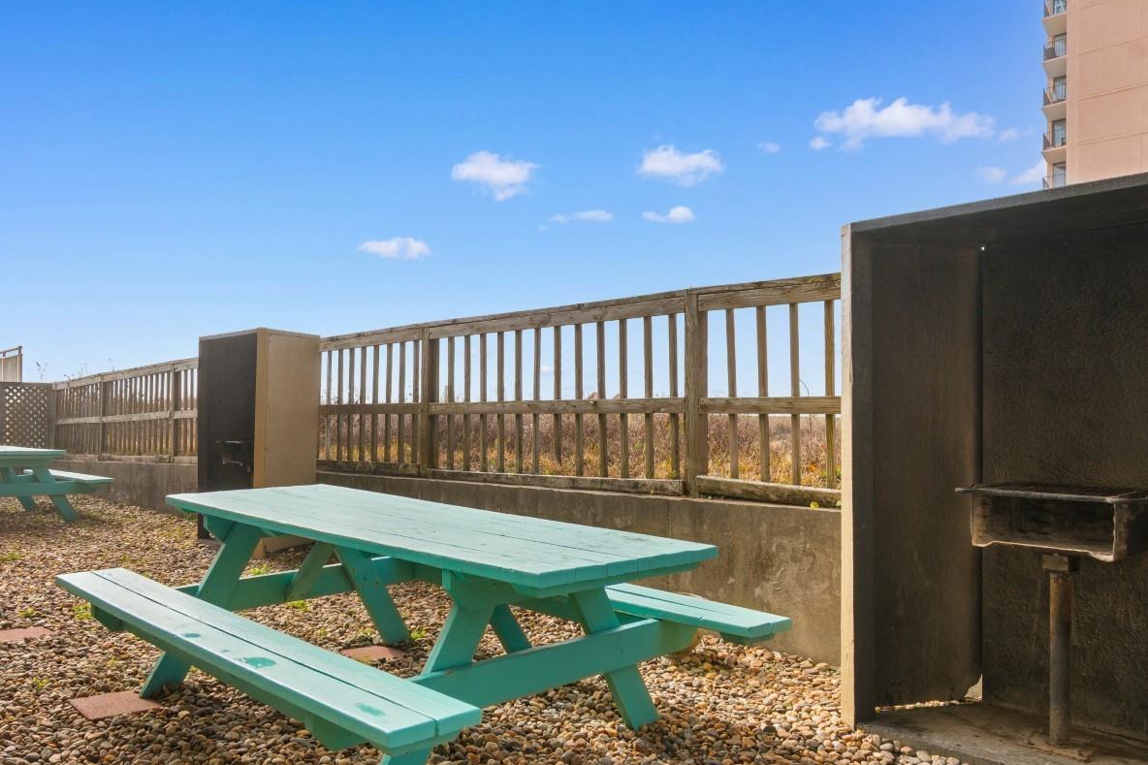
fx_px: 829
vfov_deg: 49.5
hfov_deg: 68.7
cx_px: 459
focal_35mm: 26
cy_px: 409
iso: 100
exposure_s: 1/400
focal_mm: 13
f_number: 10
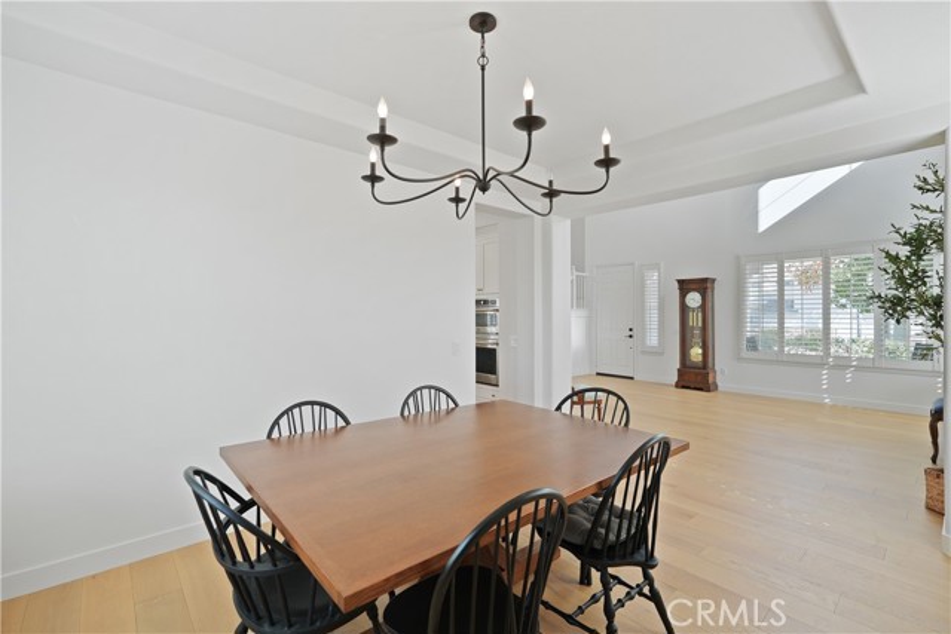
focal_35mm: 16
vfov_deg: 73.8
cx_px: 476
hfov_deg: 96.7
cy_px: 317
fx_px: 423
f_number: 4
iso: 200
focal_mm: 16
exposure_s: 1/15
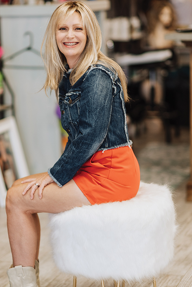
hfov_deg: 11.9
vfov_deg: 17.8
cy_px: 130
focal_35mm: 115
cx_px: 81
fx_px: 919
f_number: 1.6
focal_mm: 85
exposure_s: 1/320
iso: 320
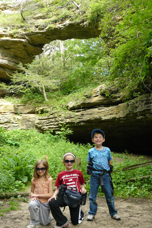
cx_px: 75
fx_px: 241
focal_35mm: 38
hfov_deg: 35.1
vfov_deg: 50.7
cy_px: 115
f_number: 2.8
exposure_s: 1/200
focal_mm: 6
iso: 200
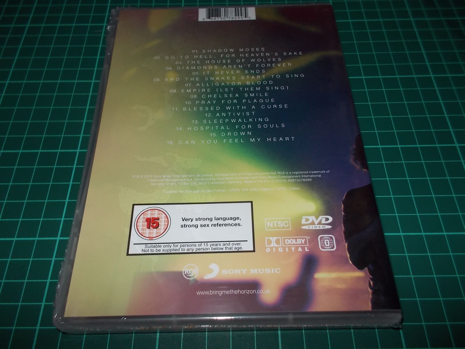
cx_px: 232
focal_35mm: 29
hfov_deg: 61.7
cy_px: 174
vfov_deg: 48.2
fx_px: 390
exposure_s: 1/30
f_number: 3.3
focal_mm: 4.1
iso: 200
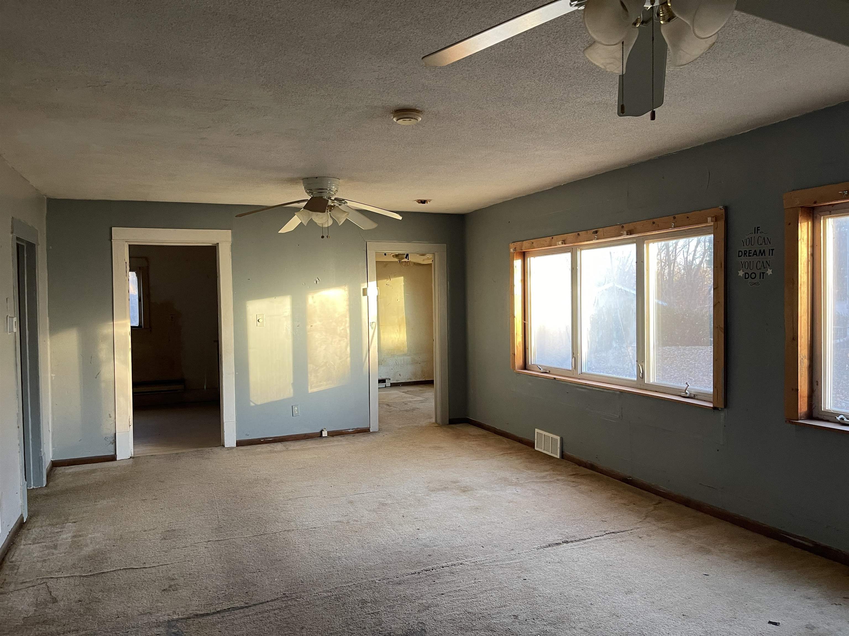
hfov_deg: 69.4
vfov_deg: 54.9
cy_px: 318
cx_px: 424
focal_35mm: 25
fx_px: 613
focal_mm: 5.1
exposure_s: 1/60
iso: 160
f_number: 1.6
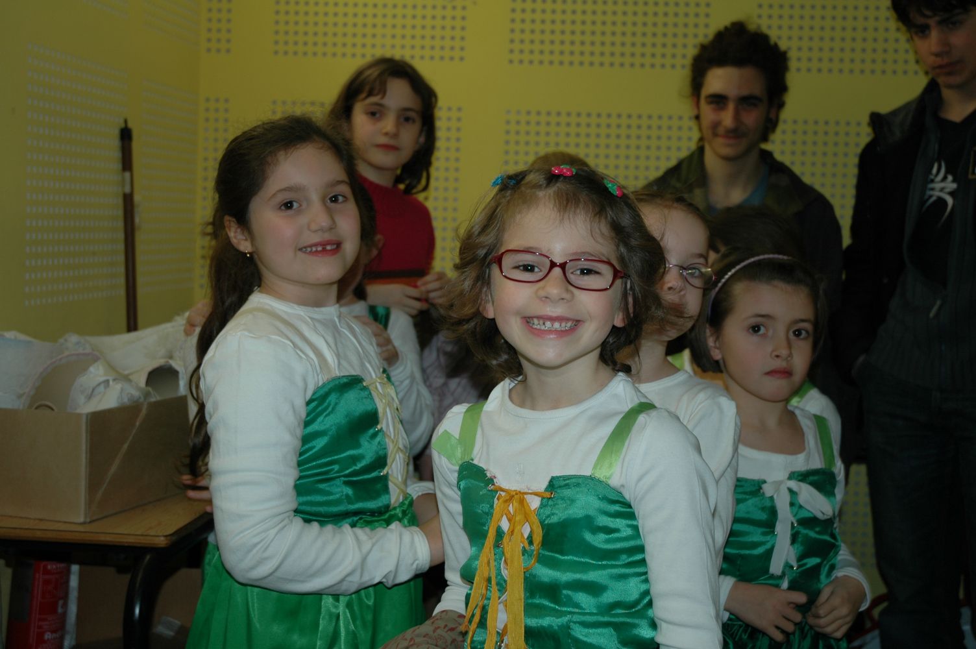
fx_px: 1422
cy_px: 324
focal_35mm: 52
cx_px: 488
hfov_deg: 37.9
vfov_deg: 25.7
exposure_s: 1/60
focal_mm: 35
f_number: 4.2
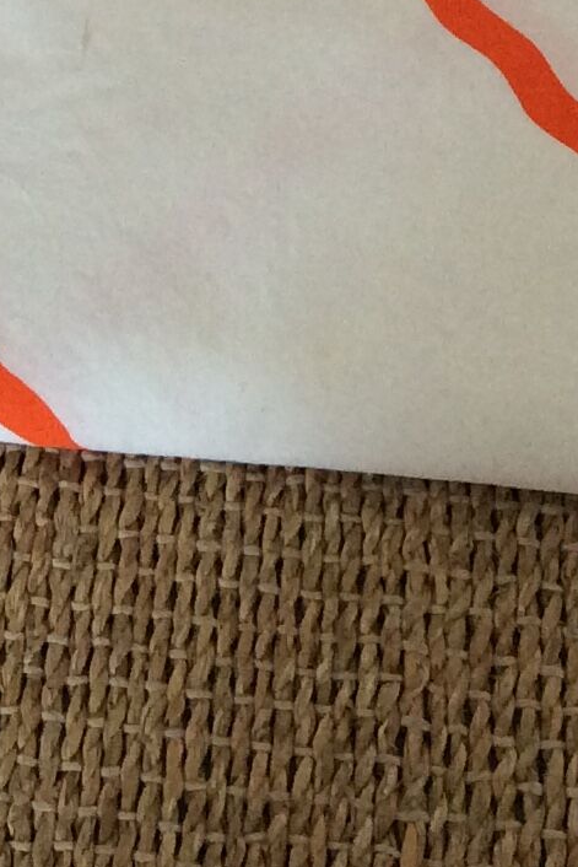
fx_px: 2936
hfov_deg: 11.2
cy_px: -216
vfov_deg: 16.0
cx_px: 128
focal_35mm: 122
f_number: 2.4
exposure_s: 1/25
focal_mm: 3.3
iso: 160
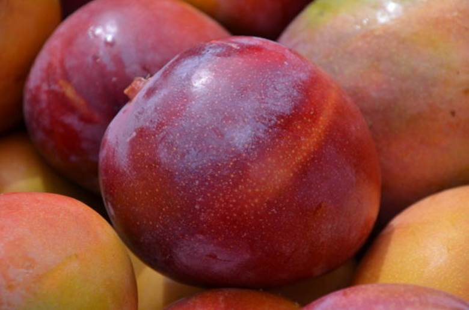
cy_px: 155
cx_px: 234
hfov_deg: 13.1
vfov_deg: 8.7
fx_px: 2047
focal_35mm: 158
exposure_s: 1/250
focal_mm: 105
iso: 125
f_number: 8
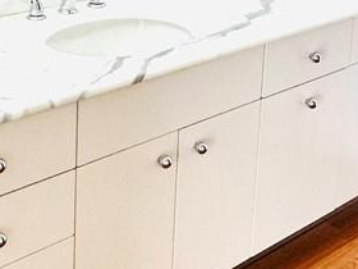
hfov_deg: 24.3
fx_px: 827
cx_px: 240
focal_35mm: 80
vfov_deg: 17.6
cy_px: -51
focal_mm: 2.22
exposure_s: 1/120
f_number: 2.2
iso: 100
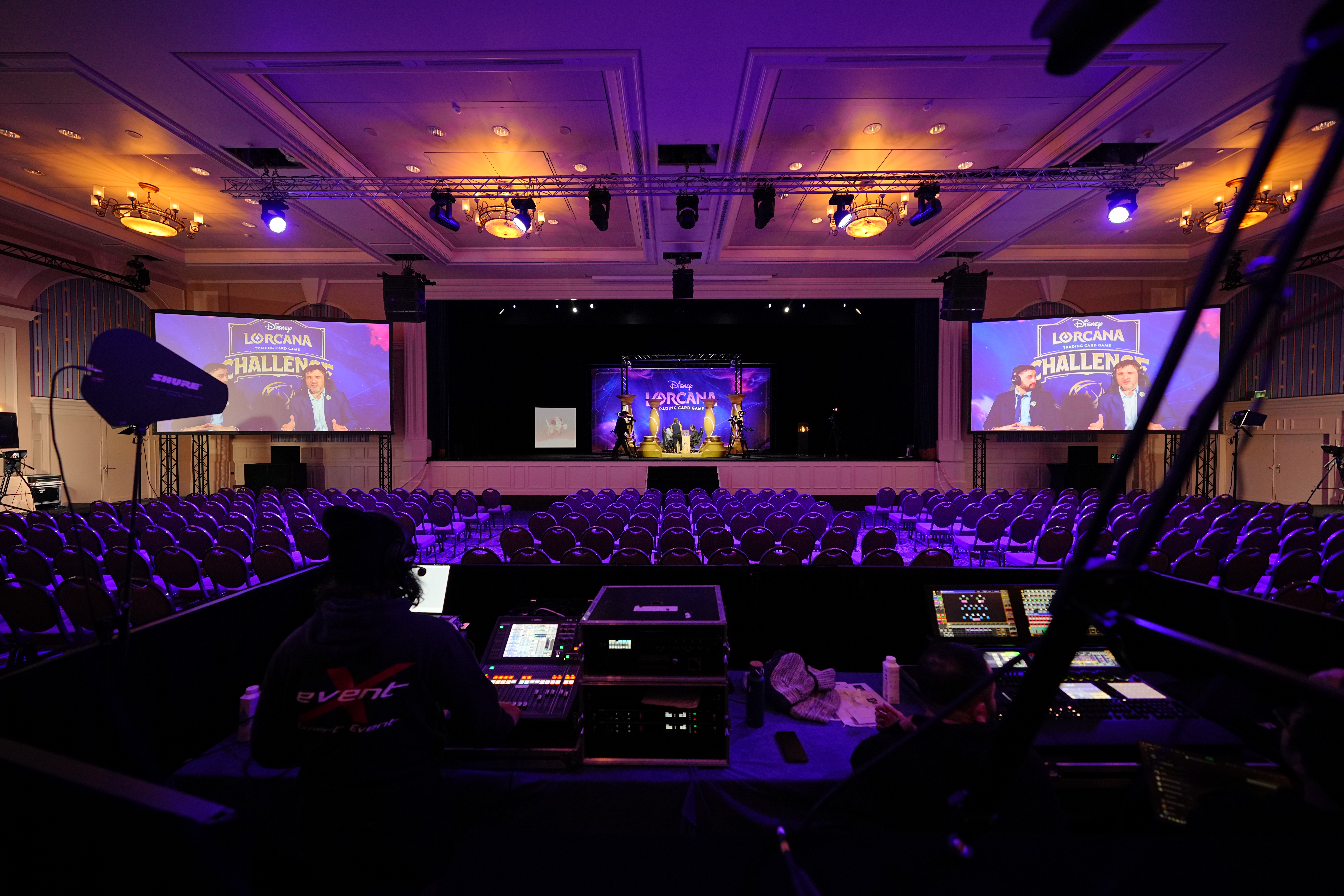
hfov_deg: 112.6
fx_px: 448
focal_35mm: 12
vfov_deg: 90.0
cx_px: 672
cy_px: 448
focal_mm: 12
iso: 1000
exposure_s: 1/60
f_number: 2.8
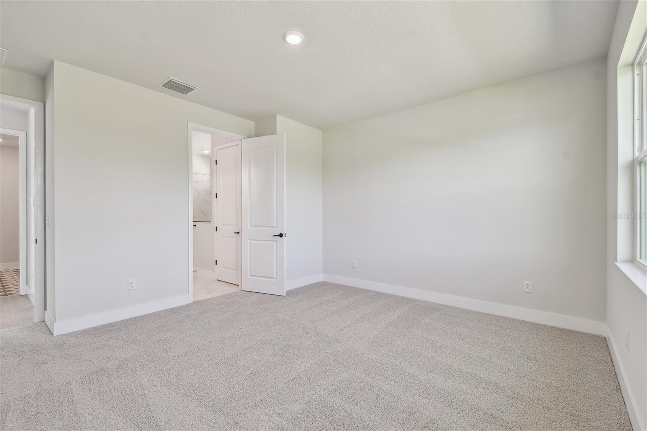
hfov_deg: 100.4
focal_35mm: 15
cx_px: 324
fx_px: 270
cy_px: 216
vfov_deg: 77.3
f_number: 7.1
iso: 100
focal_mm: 10
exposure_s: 1/8
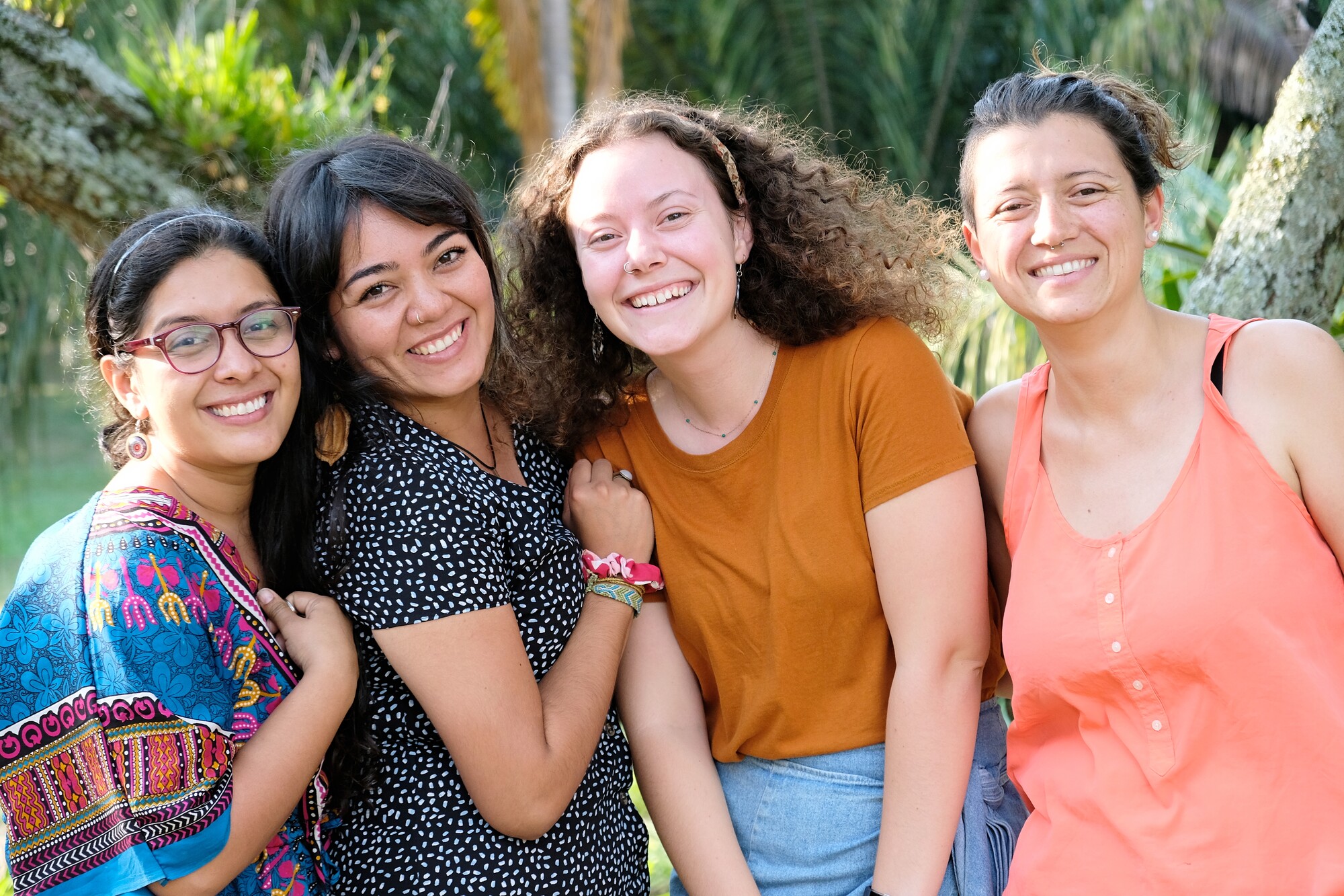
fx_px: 3098
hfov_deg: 24.5
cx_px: 672
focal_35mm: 83
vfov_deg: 16.5
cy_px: 448
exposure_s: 1/320
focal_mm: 55
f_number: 4
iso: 640
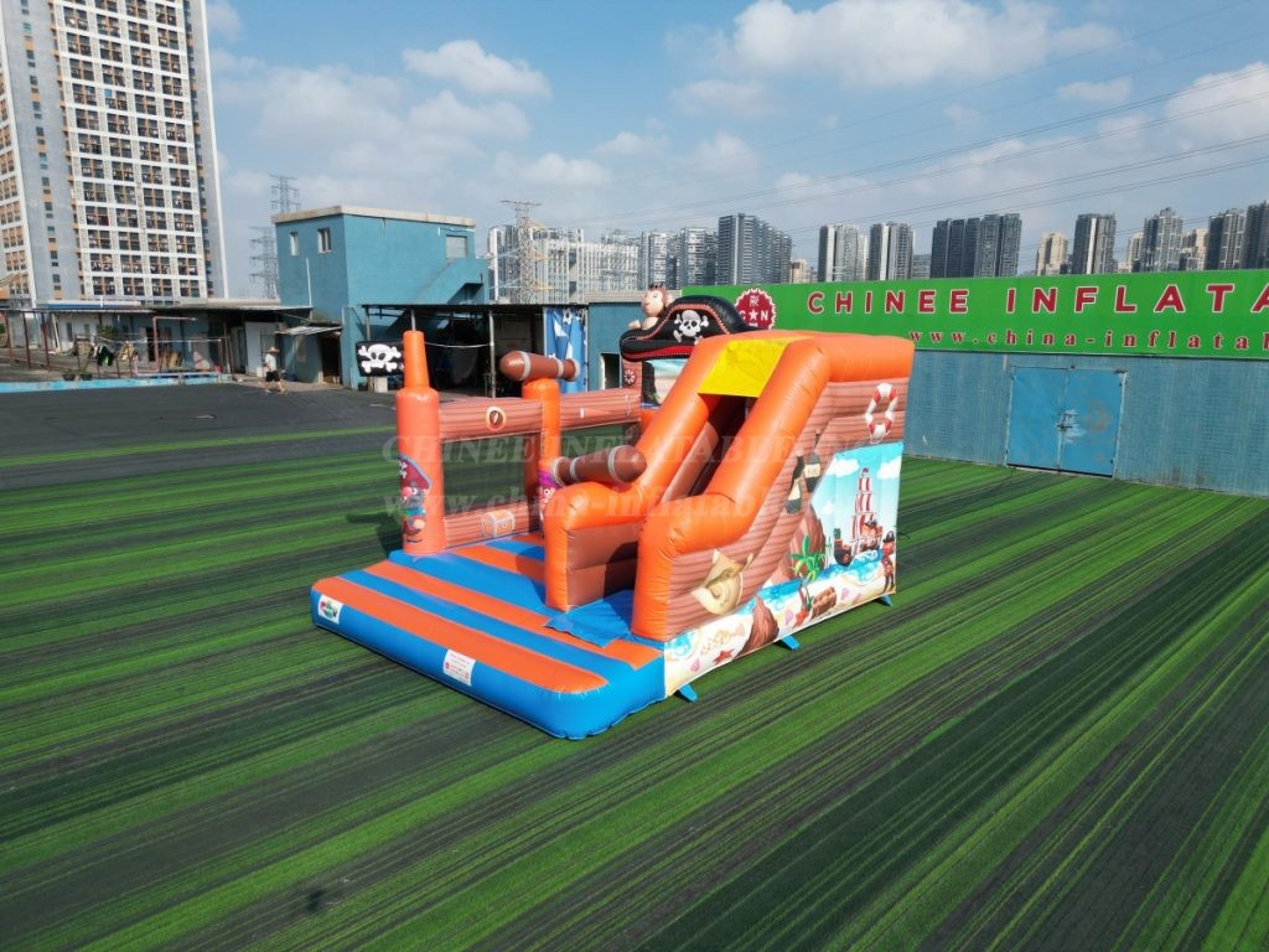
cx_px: 634
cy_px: 476
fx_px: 880
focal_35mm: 24
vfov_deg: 56.8
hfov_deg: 71.6
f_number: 1.7
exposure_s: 1/3200
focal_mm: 6.72
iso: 130
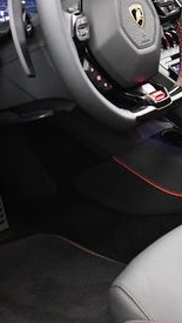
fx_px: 754
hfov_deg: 13.6
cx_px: 183
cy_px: 116
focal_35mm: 88
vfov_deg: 24.1
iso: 3200
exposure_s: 1/125
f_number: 3.5
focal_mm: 18
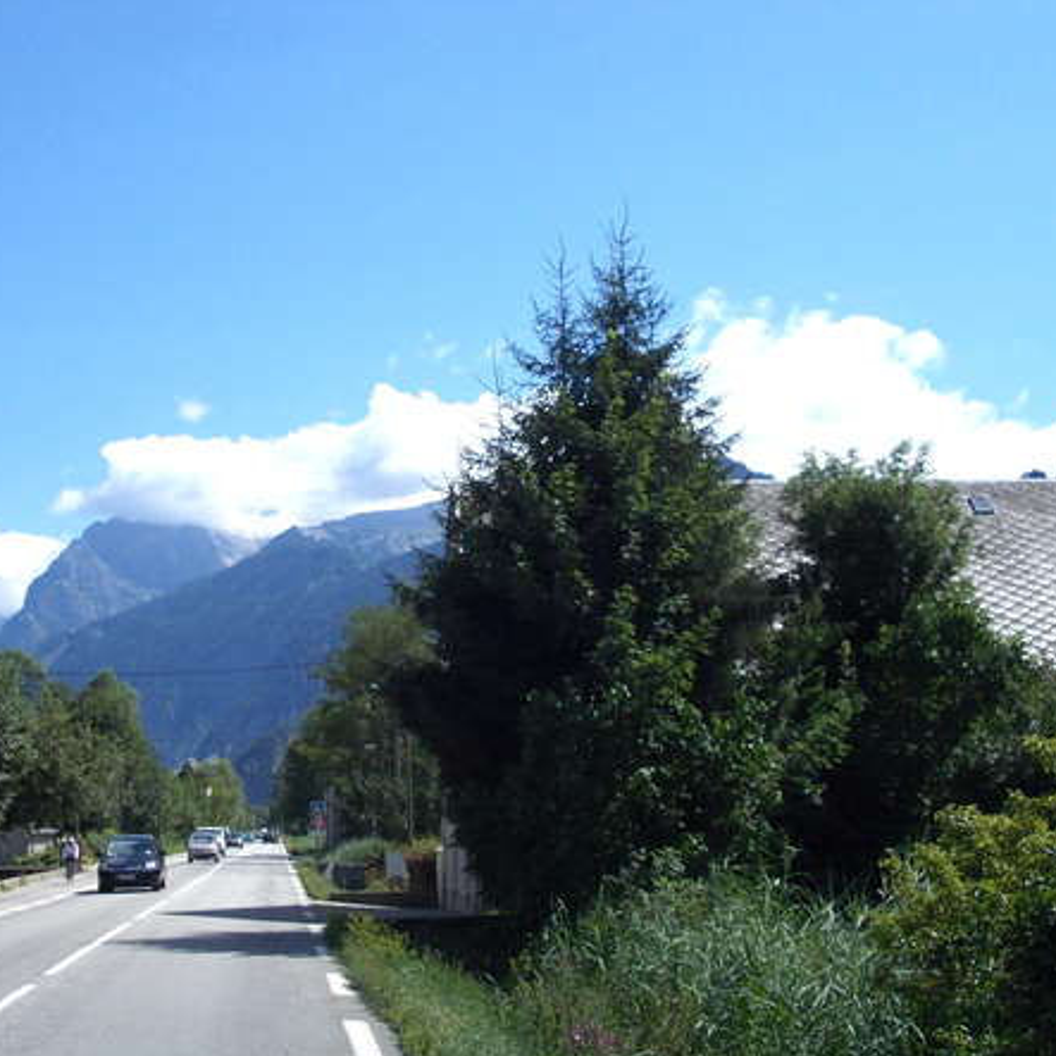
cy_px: 532
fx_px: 2105
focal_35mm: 61
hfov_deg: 28.1
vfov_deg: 28.2
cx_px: 393
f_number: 7.2
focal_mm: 7.2
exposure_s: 1/250
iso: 80
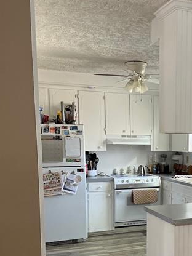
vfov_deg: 38.6
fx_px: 355
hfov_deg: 29.2
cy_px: 194
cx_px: 167
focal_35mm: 48
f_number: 1.6
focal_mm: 5.1
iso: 160
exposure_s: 1/60
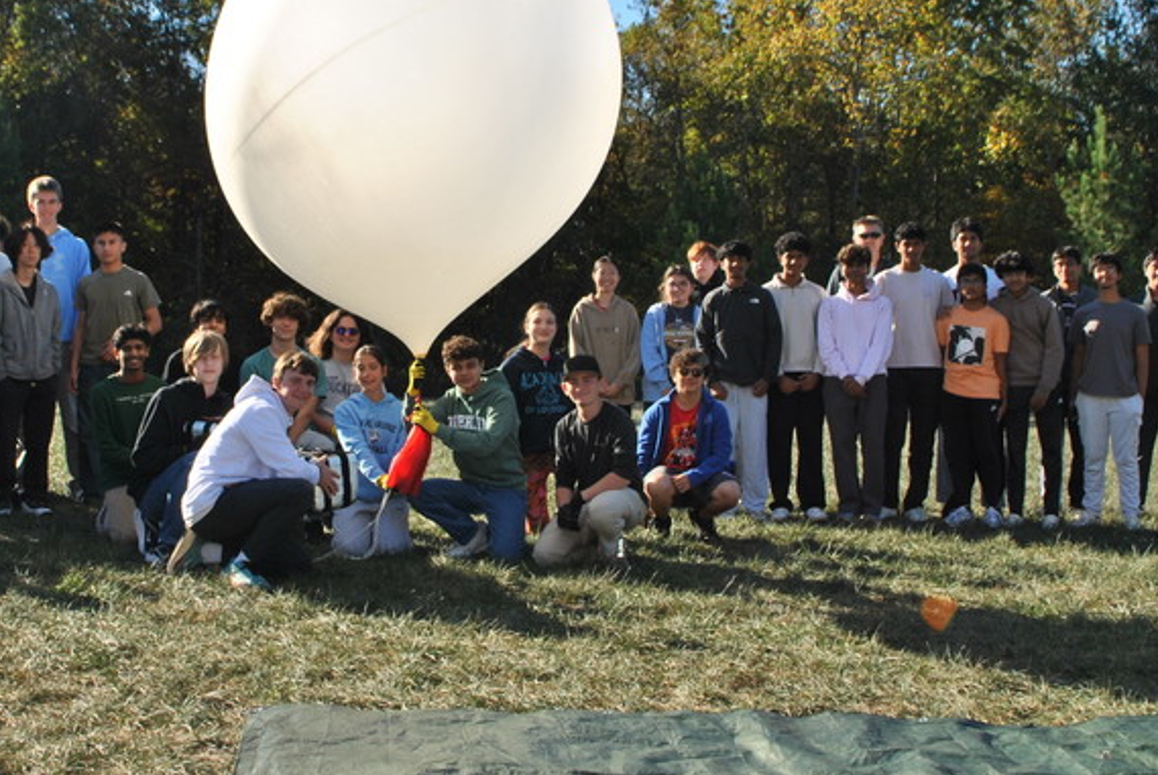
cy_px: 259
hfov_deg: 36.6
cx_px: 429
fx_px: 1739
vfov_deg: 25.0
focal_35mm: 54
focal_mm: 20
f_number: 9
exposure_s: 1/200
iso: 100
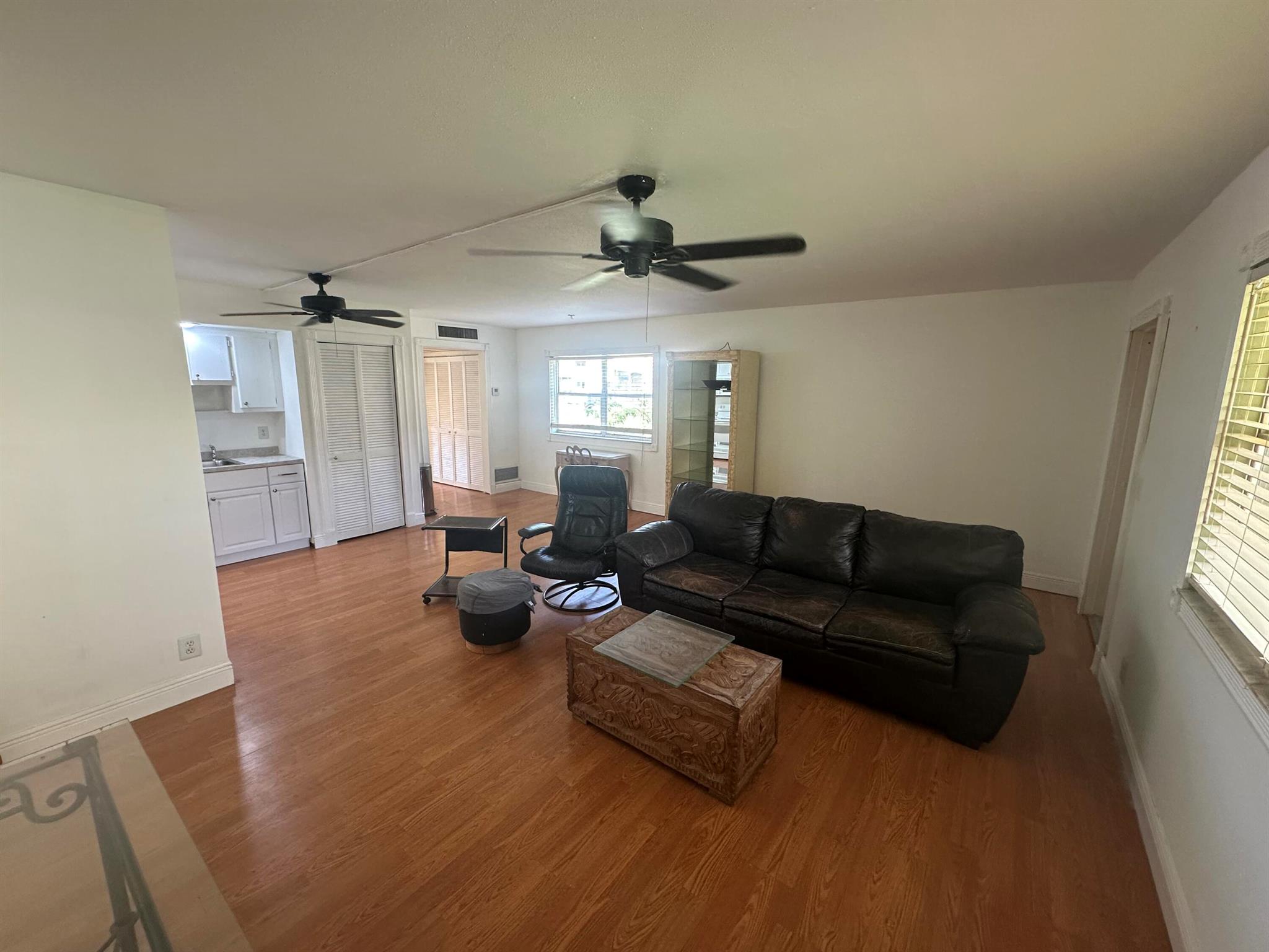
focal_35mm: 14
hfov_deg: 102.1
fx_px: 513
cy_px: 476
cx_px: 634
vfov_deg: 85.7
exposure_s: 1/120
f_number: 2.2
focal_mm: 2.22
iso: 200
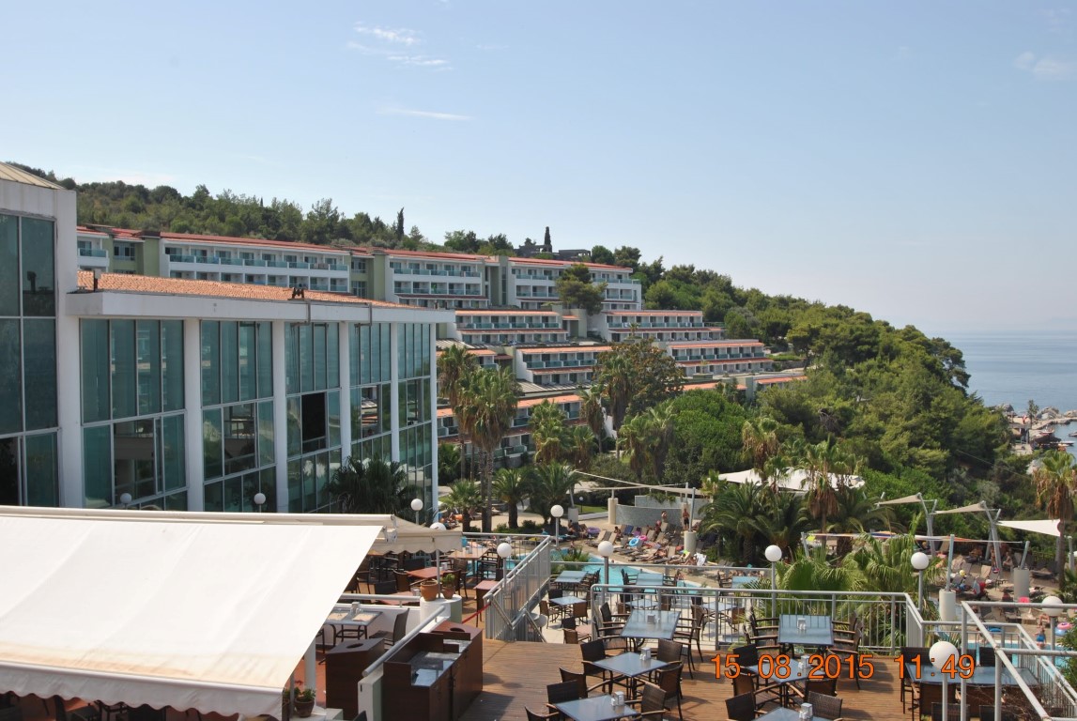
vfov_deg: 37.0
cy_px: 360
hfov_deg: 53.1
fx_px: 1078
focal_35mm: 36
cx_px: 538
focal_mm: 24
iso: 100
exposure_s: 1/200
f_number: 8
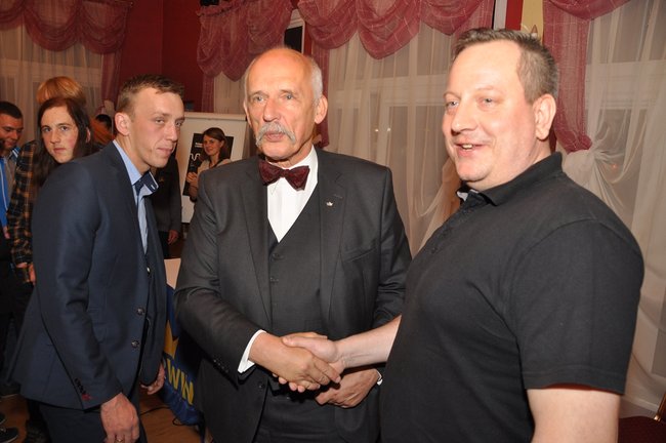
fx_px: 499
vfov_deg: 47.8
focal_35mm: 27
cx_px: 333
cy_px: 222
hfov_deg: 67.4
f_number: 5
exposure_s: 1/60
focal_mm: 18
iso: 500
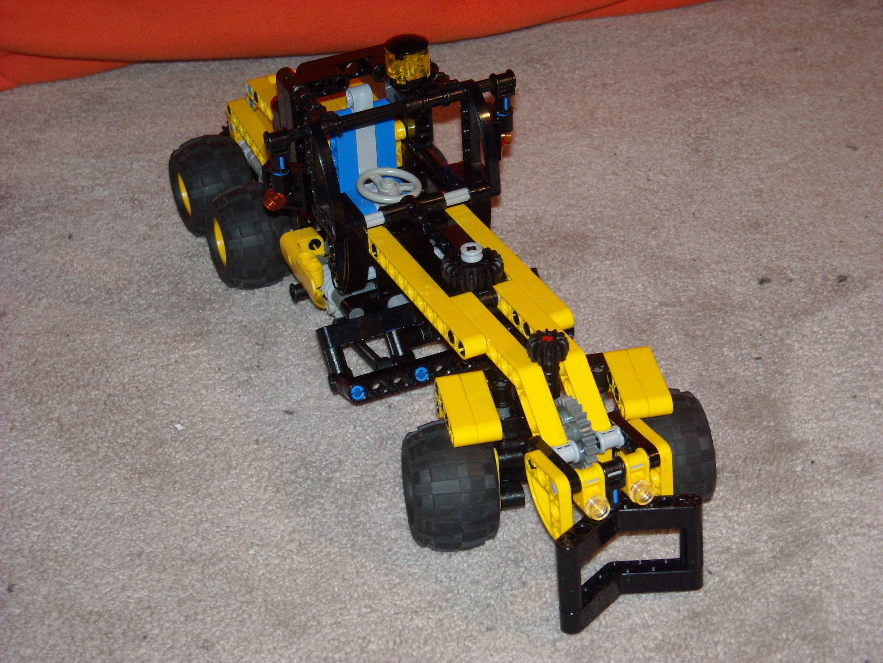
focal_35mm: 76
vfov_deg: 19.4
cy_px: 332
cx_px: 442
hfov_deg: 25.7
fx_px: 1939
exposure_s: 1/60
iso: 200
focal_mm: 12.3
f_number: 3.9
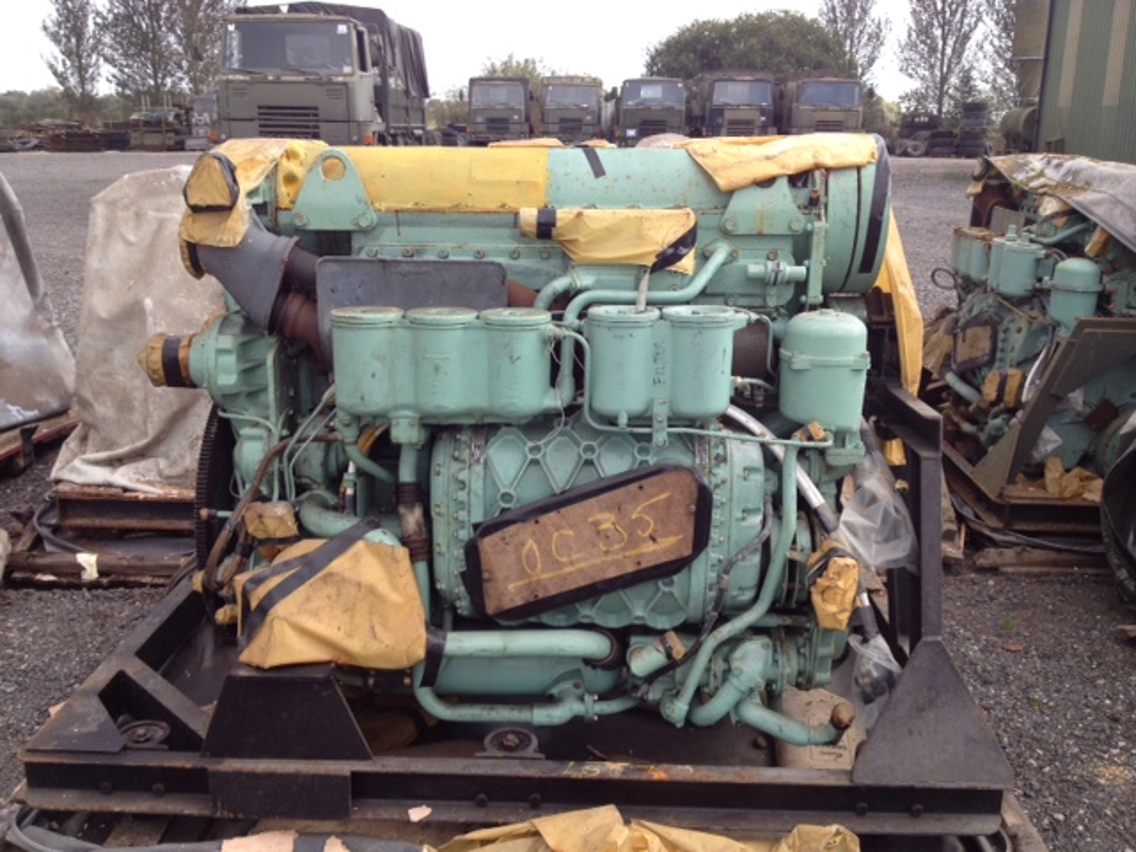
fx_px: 1149
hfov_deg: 52.6
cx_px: 568
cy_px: 426
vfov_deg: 40.7
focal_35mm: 35
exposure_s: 1/445
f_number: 2.4
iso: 64
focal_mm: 4.28
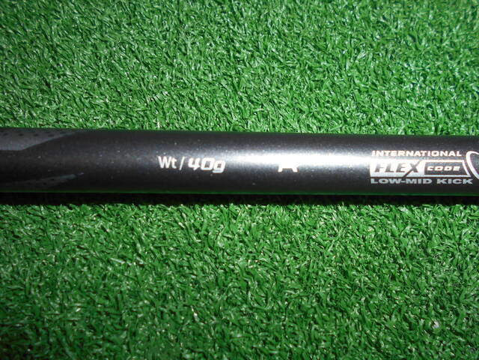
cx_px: 240
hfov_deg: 67.3
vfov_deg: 53.1
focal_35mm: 26
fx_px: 360
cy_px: 180
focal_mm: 4.6
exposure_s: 1/25
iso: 80
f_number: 8
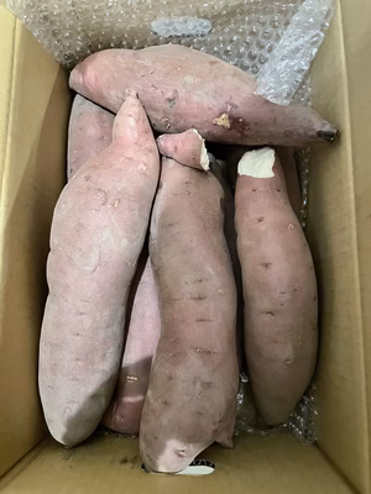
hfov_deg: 53.1
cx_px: 186
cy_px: 247
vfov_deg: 67.3
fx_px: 372
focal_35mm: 26
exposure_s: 1/30
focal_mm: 4.2
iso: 800
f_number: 1.6
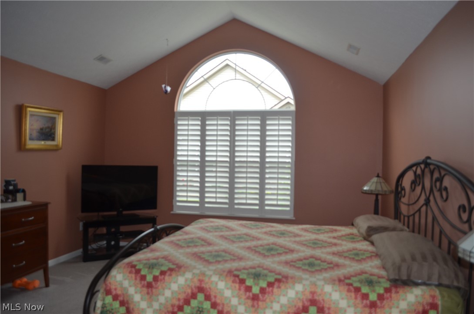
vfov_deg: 47.7
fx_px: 355
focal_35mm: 27
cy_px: 157
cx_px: 237
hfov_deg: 67.5
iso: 320
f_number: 3.5
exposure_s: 1/125
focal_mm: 18
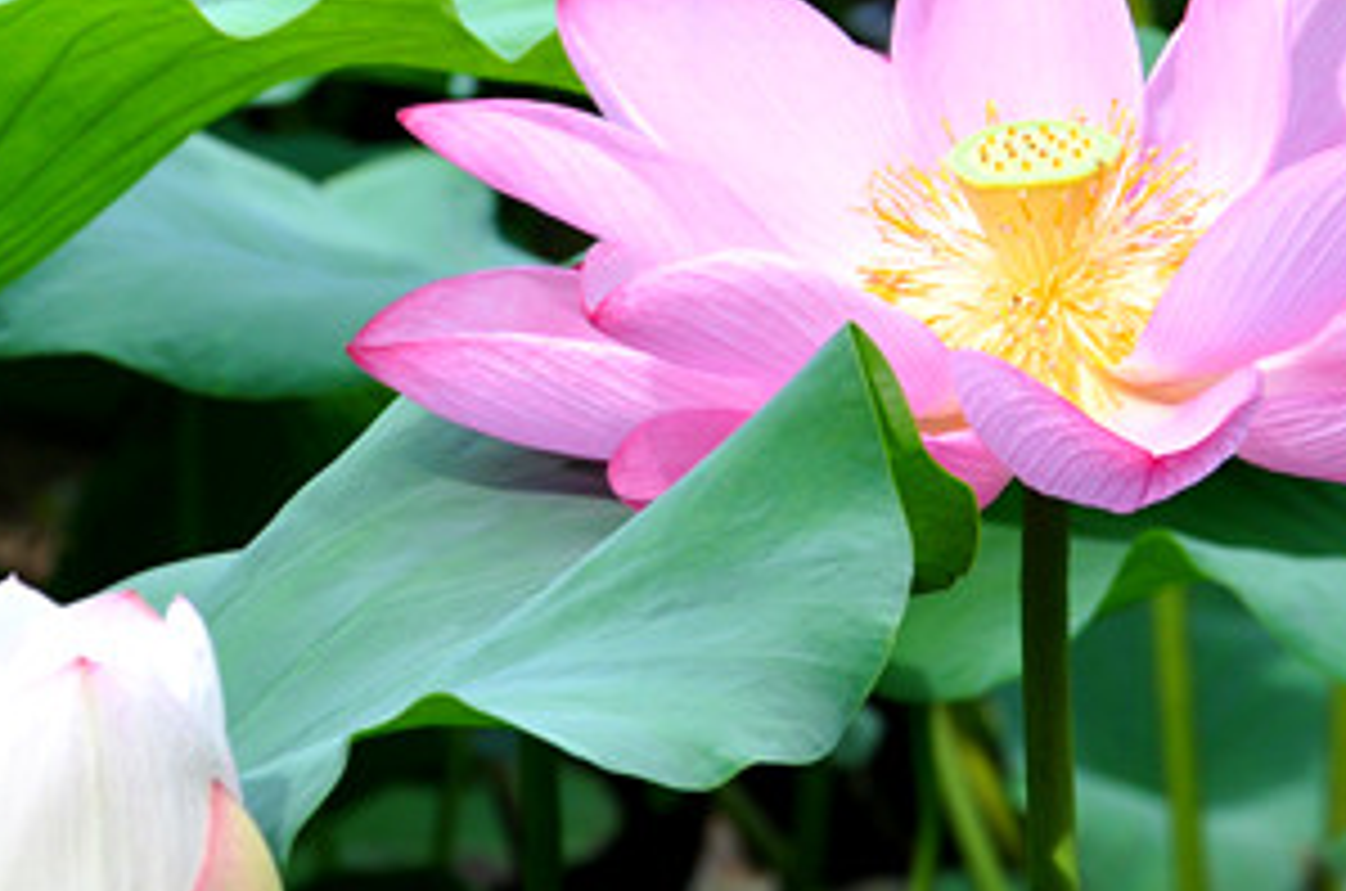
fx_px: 11243
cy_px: 394
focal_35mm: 301
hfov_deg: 6.8
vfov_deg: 4.5
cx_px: 909
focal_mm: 75
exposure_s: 1/200
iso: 200
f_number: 7.1
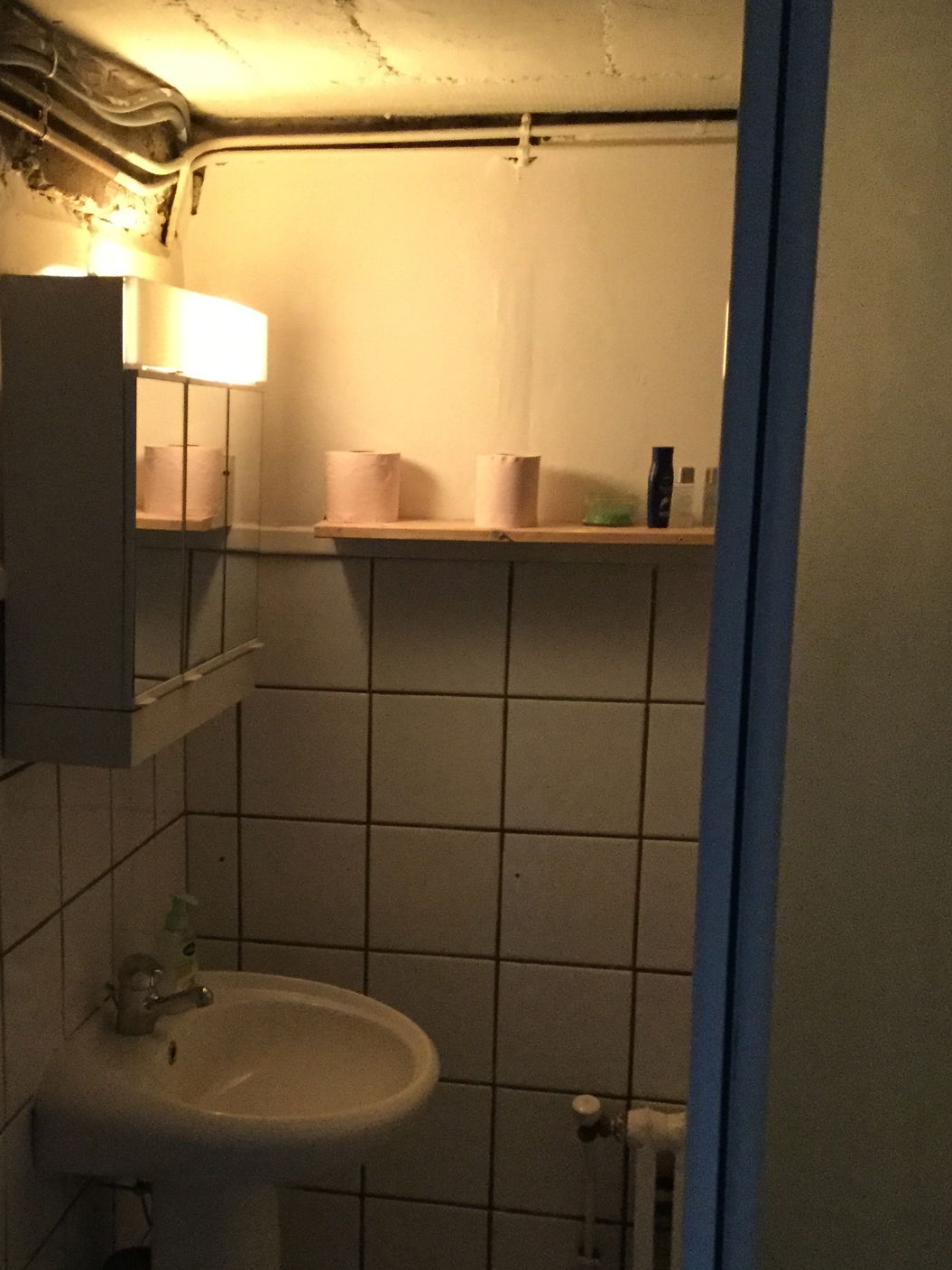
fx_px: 1724
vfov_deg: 40.3
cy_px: 758
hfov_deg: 30.6
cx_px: 290
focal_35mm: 47
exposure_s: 1/17
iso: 320
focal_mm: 3.3
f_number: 2.4
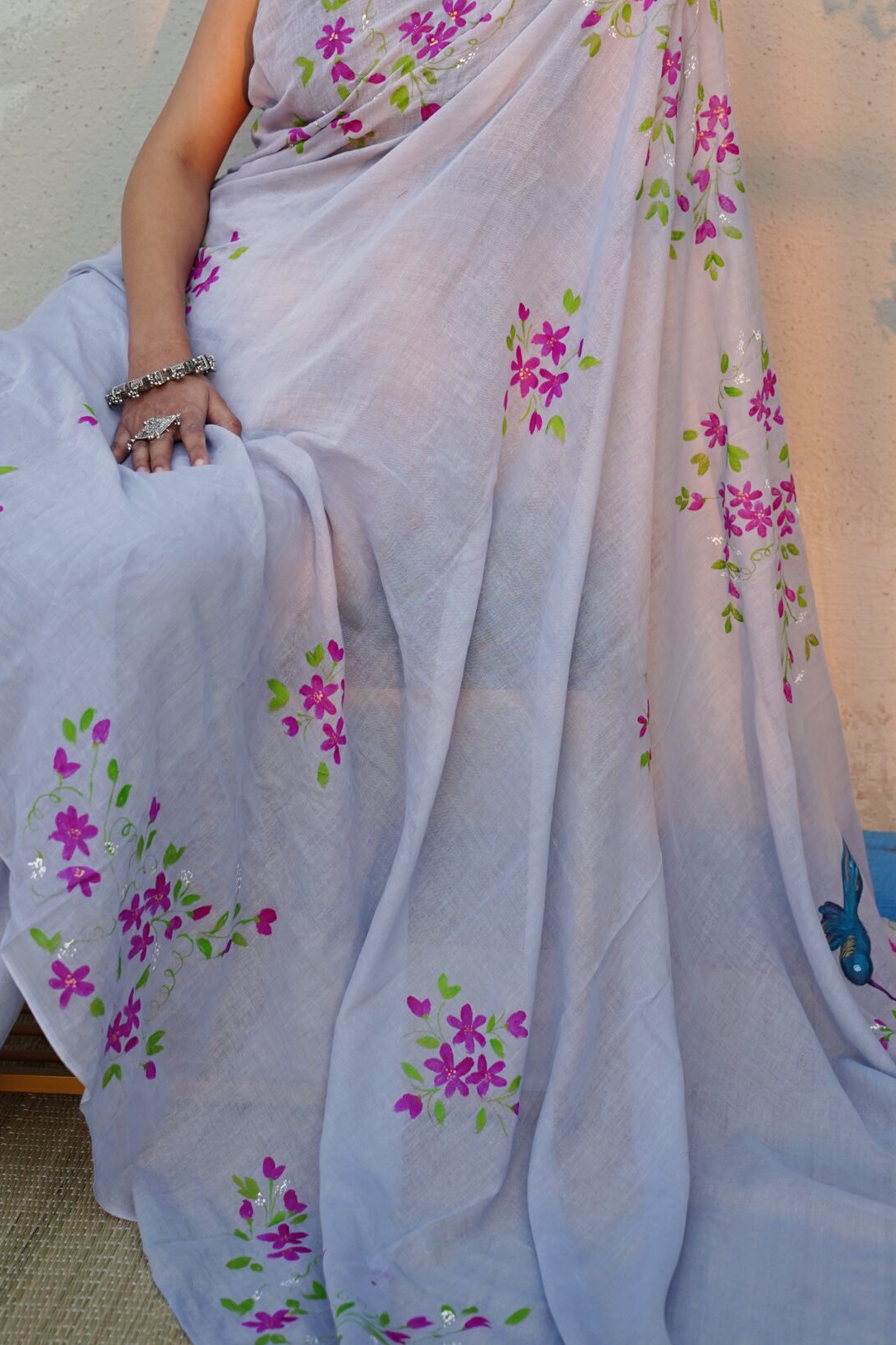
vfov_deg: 26.9
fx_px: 2762
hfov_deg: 18.4
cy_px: 290
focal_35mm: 74
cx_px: 432
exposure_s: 1/400
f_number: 3.5
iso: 640
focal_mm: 47
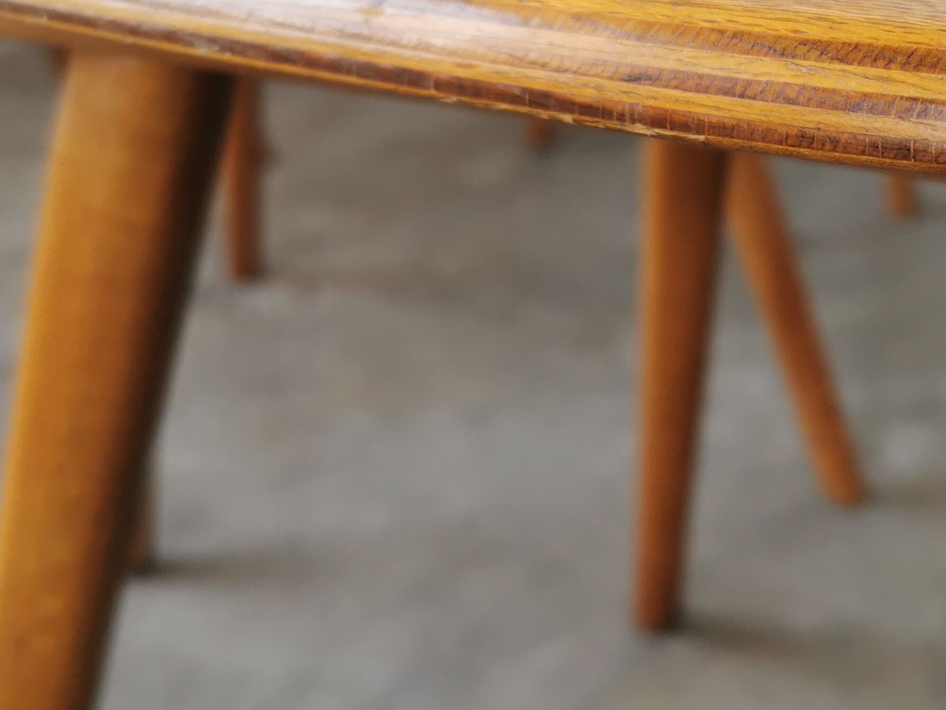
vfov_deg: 26.4
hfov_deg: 33.0
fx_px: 1503
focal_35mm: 55
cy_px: 219
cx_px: 867
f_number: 1.6
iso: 125
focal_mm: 5.56
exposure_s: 1/60
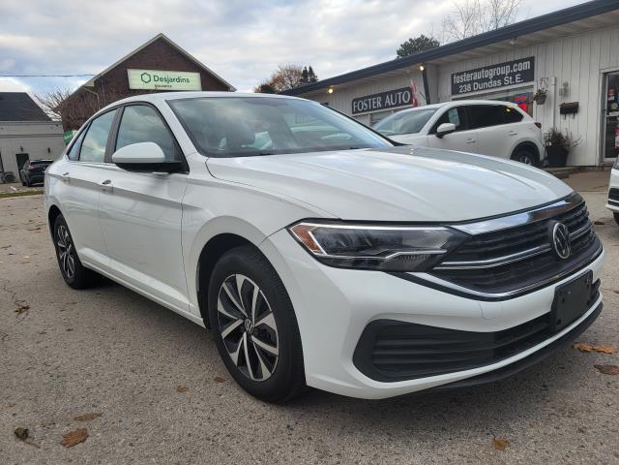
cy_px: 232
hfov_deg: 67.3
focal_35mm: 26
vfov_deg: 53.1
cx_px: 310
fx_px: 465
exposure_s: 1/300
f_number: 1.8
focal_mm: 5.4
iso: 40
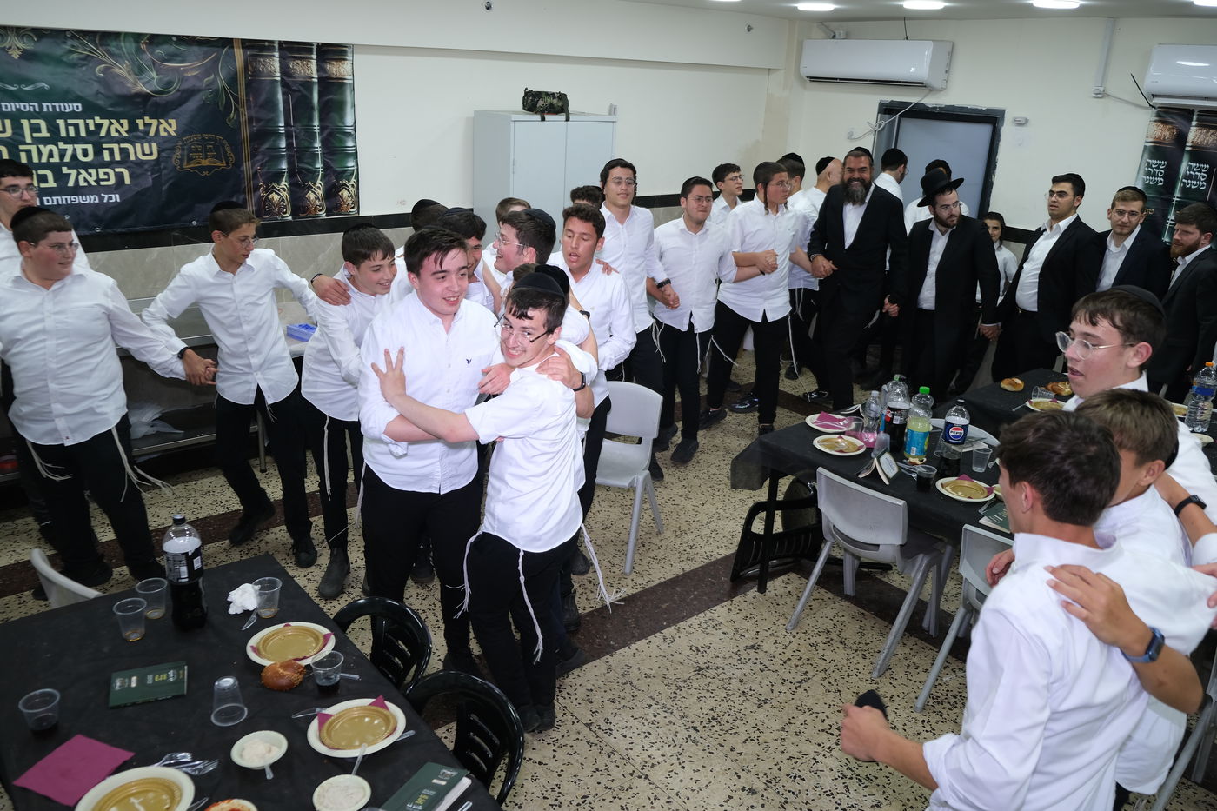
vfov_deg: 47.9
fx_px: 913
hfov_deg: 67.4
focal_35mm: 27
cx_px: 608
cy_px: 406
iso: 400
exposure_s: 1/200
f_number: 2.8
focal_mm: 18
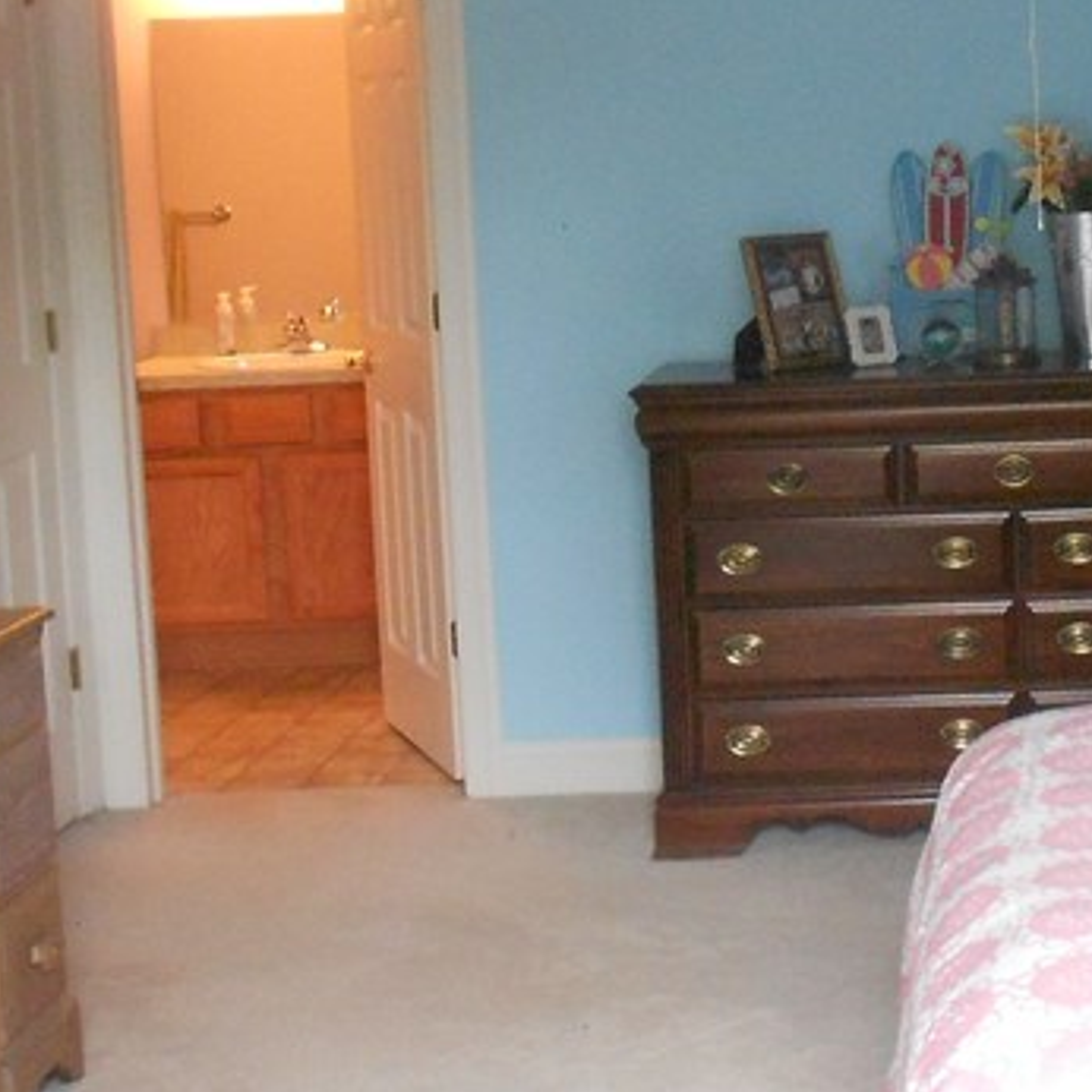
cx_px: 1019
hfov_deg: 24.5
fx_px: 2427
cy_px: 290
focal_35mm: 68
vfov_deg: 25.1
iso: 400
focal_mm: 4.6
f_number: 3.2
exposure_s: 1/30
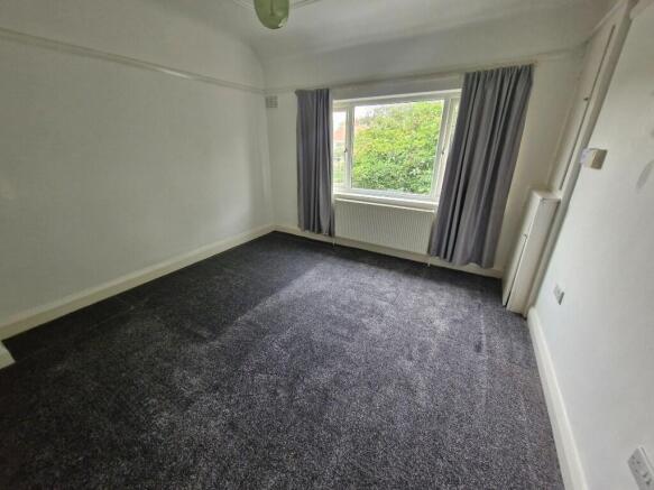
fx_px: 246
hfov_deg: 106.2
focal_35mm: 13
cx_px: 327
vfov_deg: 89.9
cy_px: 245
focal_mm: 1.74
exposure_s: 1/50
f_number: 2.2
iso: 250
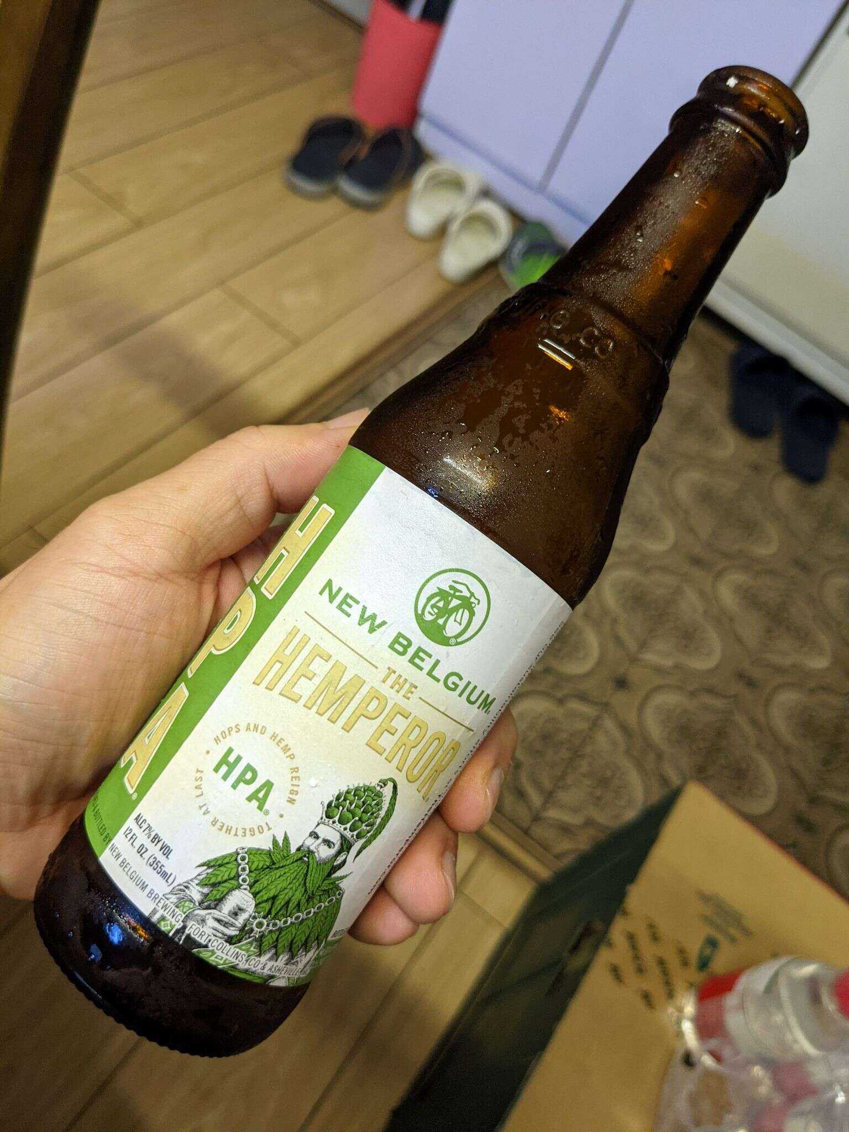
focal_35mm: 27
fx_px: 883
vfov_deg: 65.3
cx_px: 424
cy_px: 566
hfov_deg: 51.4
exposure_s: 1/23.8
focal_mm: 4.38
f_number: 1.73
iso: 190
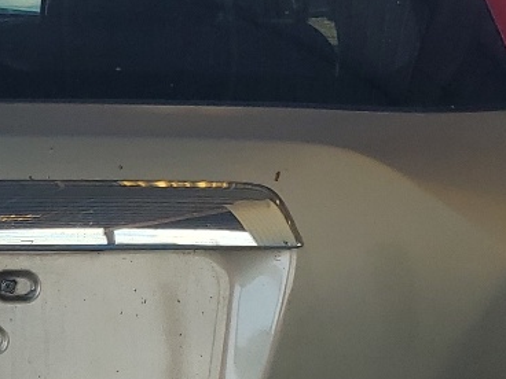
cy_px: 312
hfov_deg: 16.7
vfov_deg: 13.0
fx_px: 1652
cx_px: -104
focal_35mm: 113
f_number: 1.5
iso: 50
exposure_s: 1/909
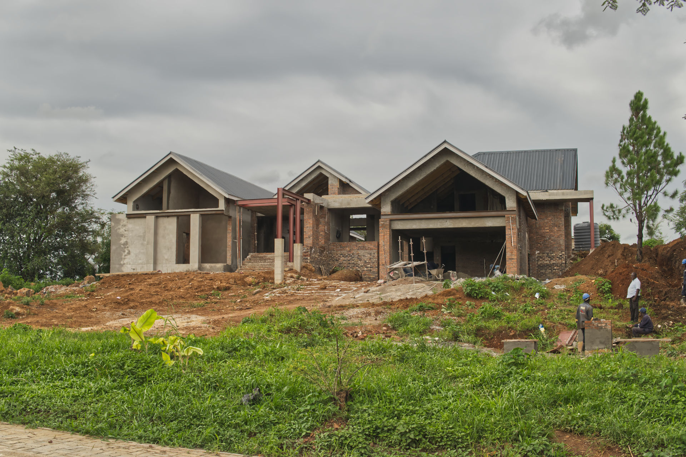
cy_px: 228
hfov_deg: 43.6
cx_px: 343
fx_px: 857
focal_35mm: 45
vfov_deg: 29.8
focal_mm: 30
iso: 100
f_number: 4.5
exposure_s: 1/200
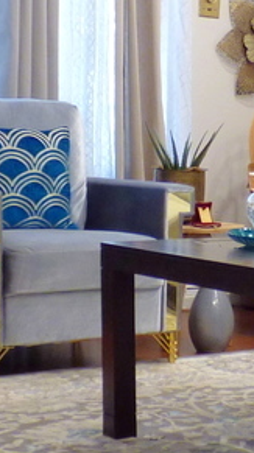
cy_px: 181
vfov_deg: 19.8
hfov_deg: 11.1
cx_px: 266
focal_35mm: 108
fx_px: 1297
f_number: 2.8
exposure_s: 1/10
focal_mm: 3.58
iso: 100
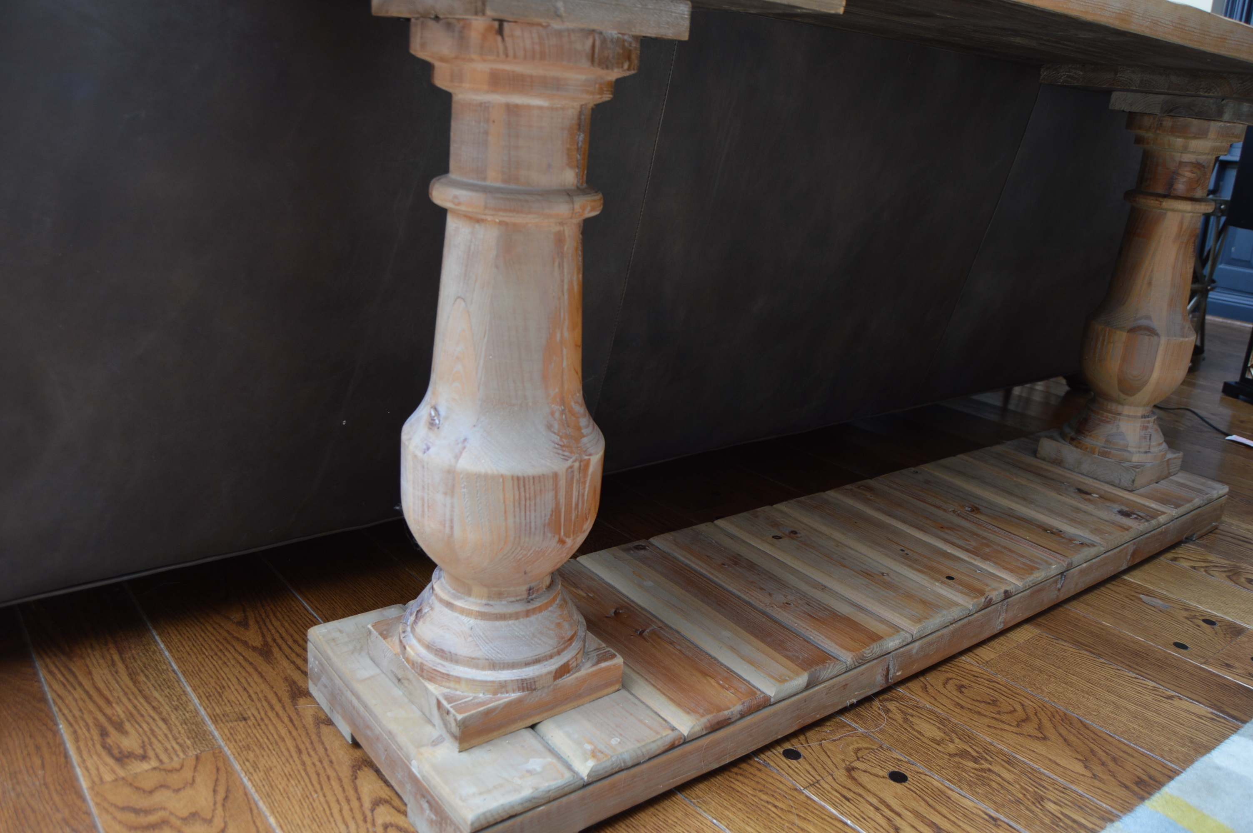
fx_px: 939
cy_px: 416
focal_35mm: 27
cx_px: 626
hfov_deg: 67.4
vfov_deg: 47.8
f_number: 3.5
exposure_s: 1/160
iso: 200
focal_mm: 18
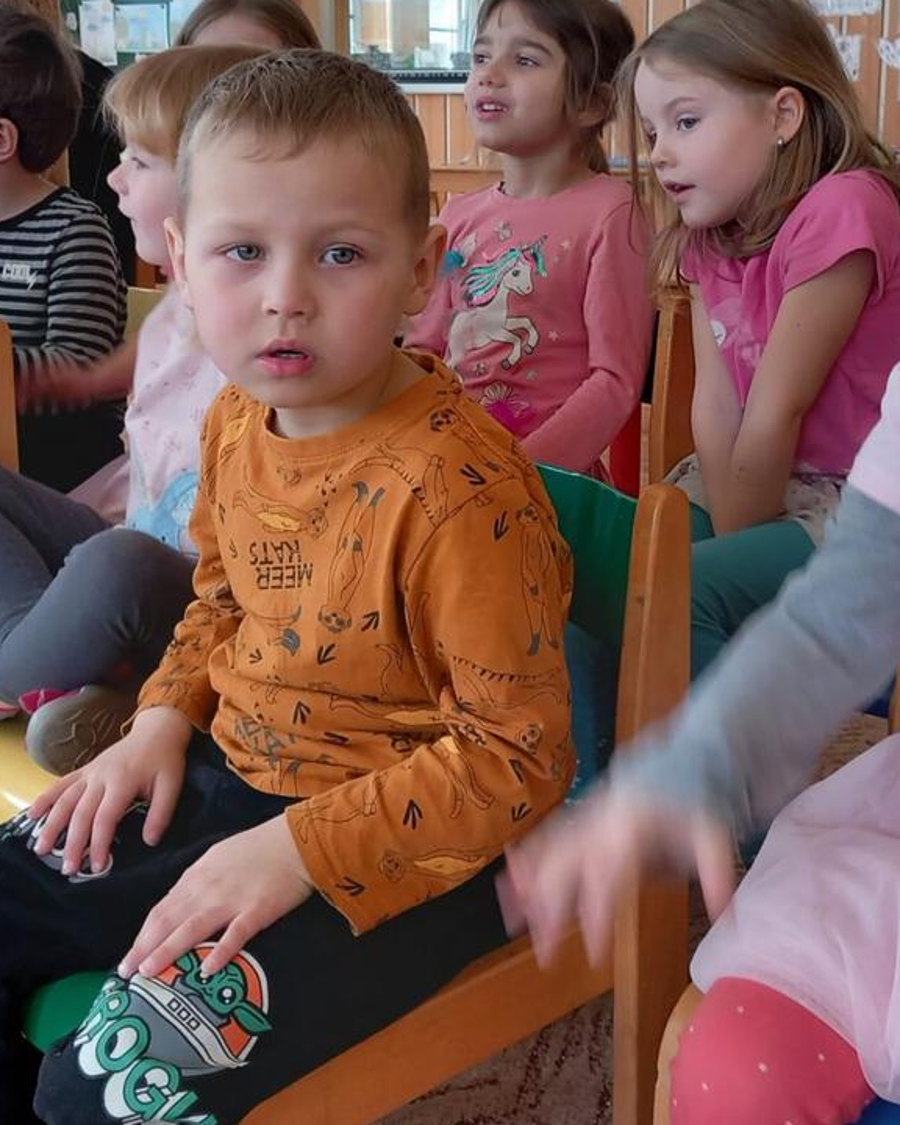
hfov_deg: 30.8
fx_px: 1631
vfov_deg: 37.7
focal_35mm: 49
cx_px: 497
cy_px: 391
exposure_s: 1/50
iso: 80
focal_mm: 4
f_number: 1.8
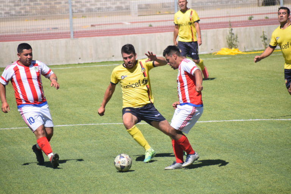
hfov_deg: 5.7
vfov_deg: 3.8
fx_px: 2910
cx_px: 146
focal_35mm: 360
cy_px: 97
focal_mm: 240
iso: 400
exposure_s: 1/2000
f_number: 7.1
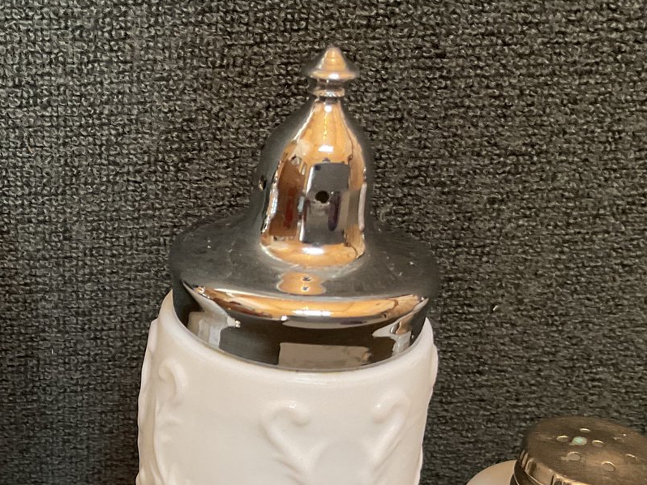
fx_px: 1028
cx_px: 92
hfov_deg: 33.5
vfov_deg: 25.8
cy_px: 430
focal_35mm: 55
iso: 125
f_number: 1.8
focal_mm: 3
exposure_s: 1/50
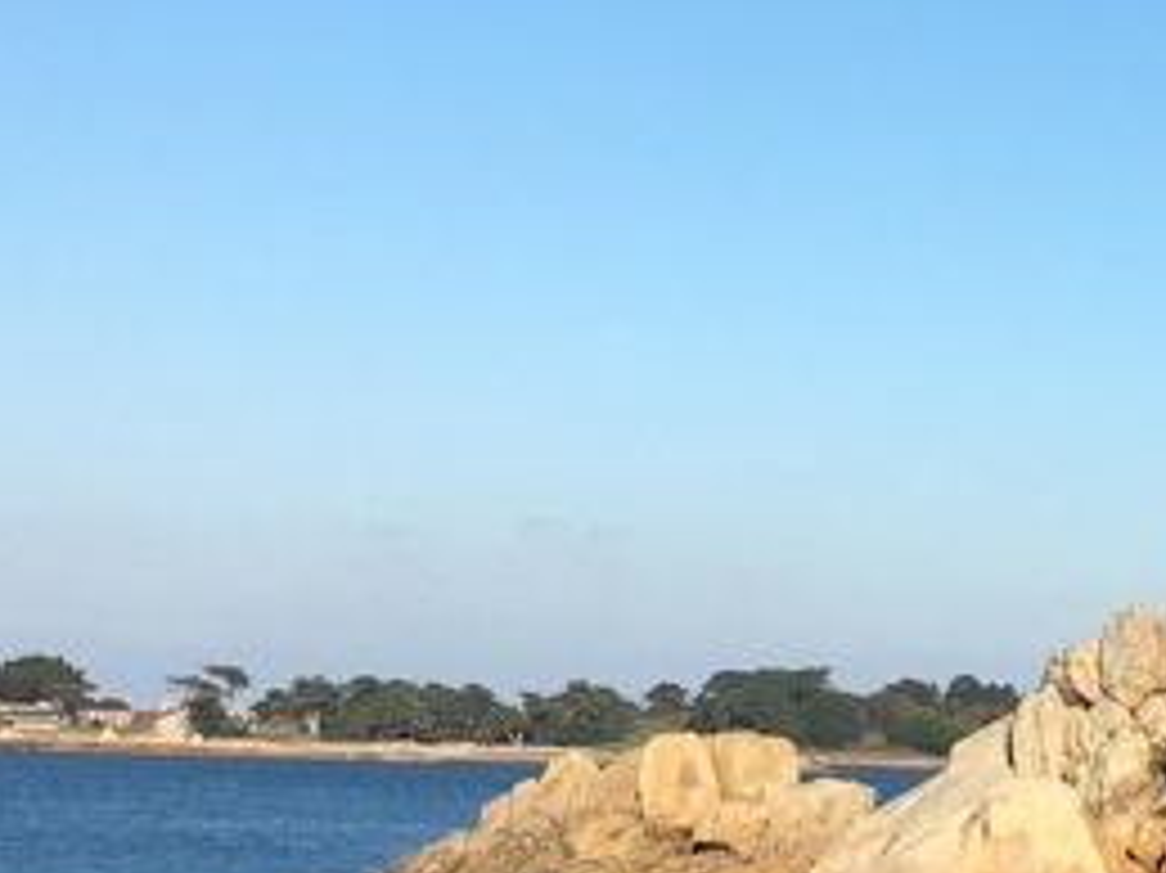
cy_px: 598
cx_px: 1301
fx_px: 3771
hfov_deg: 17.0
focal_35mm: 112
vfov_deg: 13.2
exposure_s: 1/1508
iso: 25
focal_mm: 4.15
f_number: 2.2
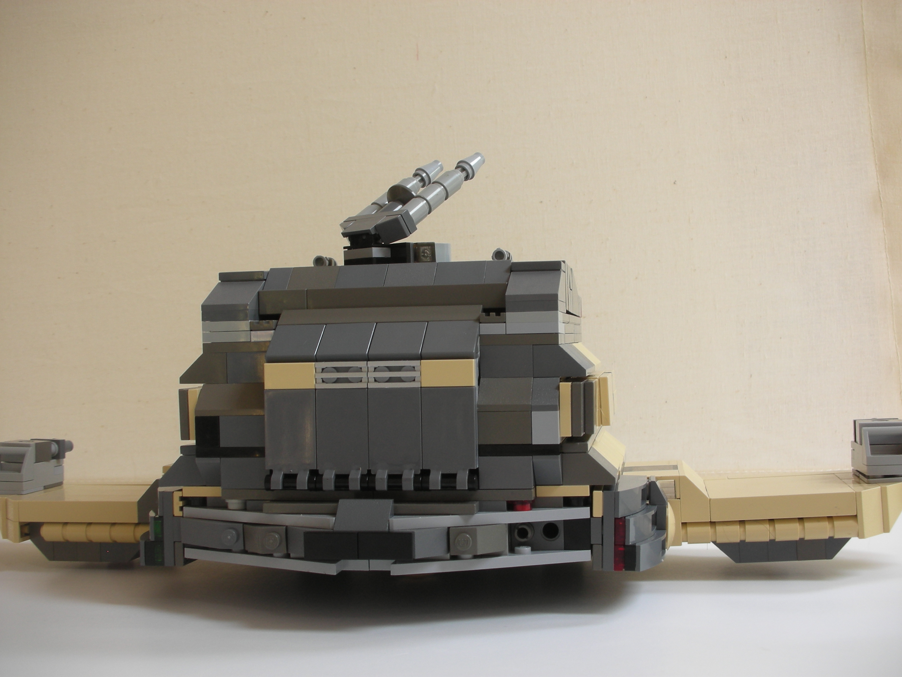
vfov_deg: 31.5
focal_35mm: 46
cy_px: 338
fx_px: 1199
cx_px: 451
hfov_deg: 41.2
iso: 50
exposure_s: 1/6.3
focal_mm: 7.7
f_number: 3.5
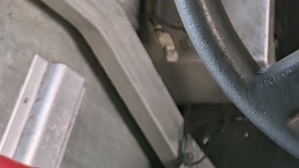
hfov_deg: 20.1
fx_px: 722
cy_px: -102
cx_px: 454
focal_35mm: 91
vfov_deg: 12.5
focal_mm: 5.43
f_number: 1.89
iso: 42
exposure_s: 1/522
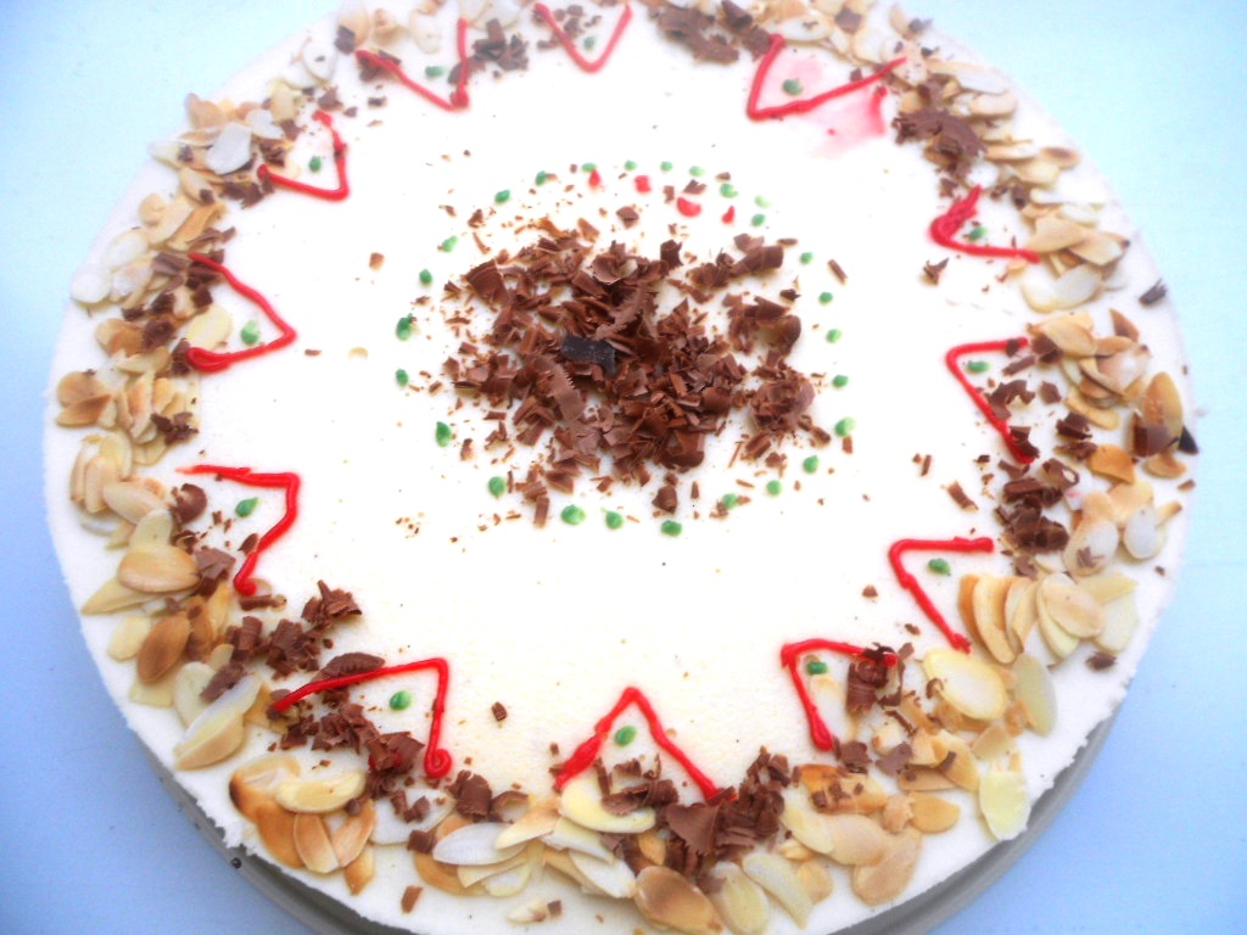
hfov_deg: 67.3
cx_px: 624
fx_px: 937
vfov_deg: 53.1
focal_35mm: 26
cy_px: 468
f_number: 3.2
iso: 80
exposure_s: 1/60
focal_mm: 4.6
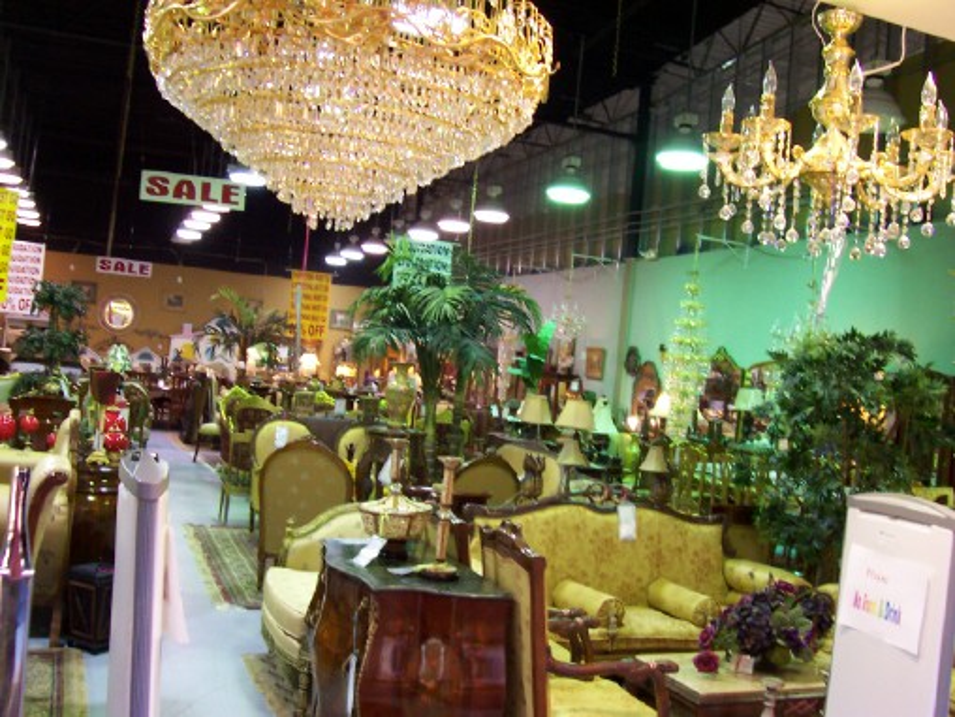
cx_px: 478
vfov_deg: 38.7
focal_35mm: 37
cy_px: 358
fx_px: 1021
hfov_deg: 50.1
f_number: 2.8
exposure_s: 1/15
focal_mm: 5.6
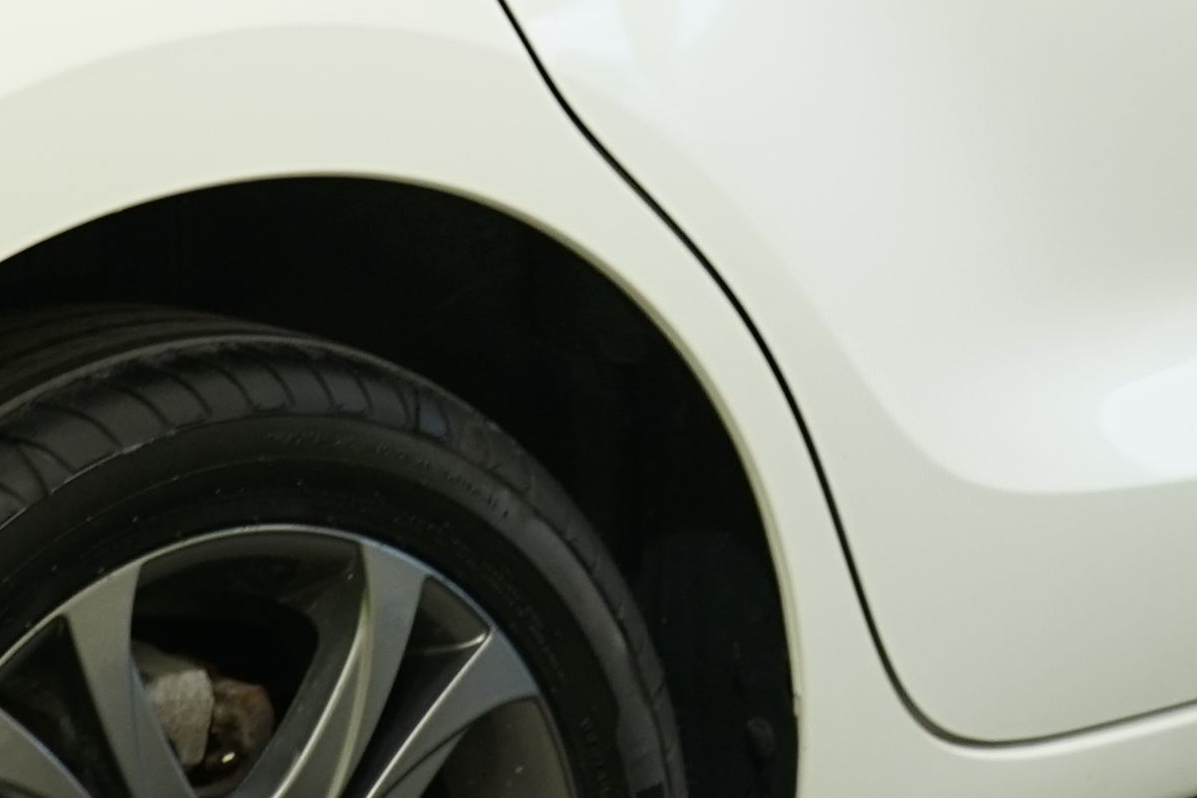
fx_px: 4855
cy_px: -89
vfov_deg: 9.3
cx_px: 510
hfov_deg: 14.1
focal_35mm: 146
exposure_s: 1/30
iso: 320
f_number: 3.5
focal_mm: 29
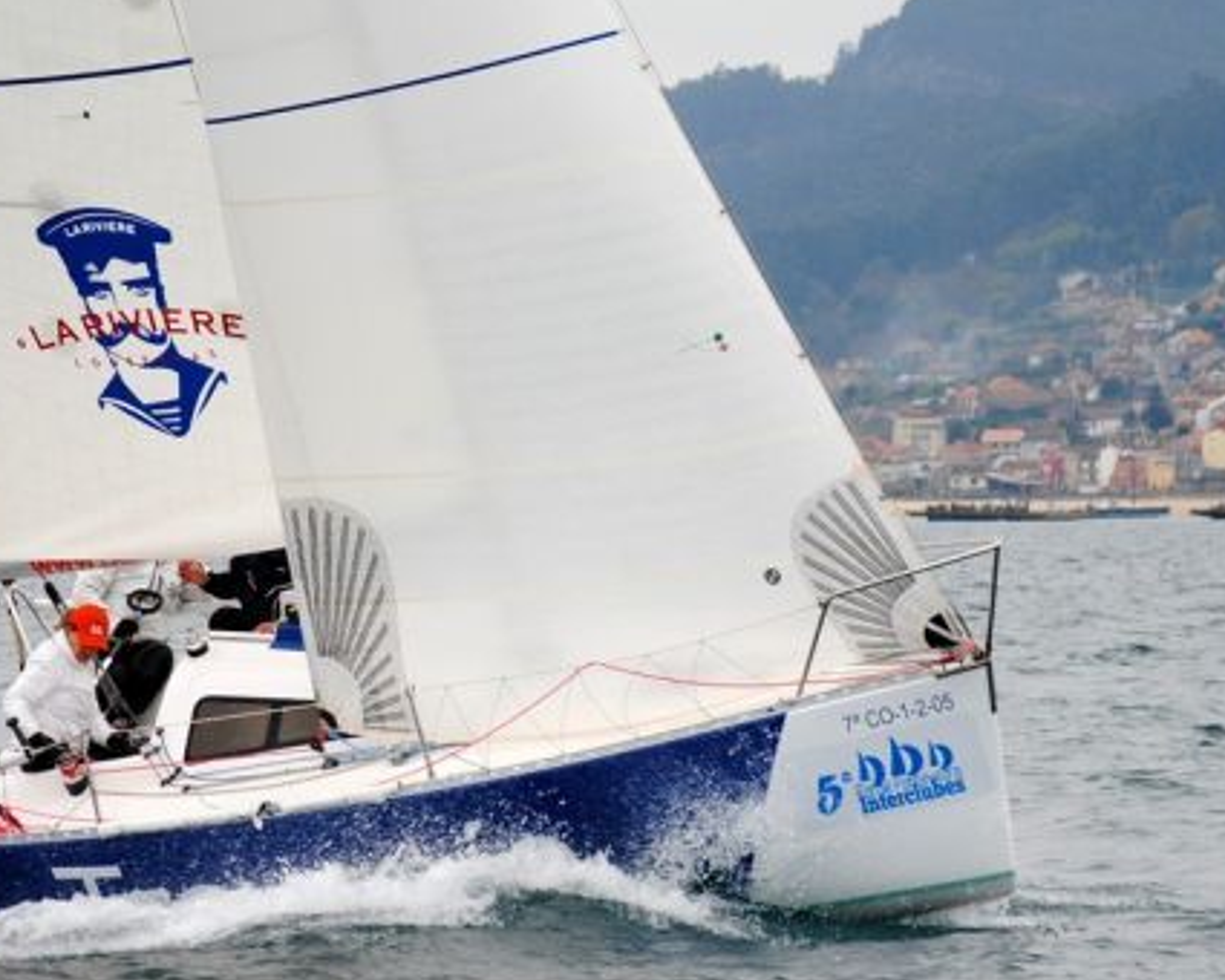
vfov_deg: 5.7
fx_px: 9825
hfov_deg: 7.1
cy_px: 526
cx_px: 559
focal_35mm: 271
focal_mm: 102
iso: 200
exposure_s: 1/400
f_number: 5
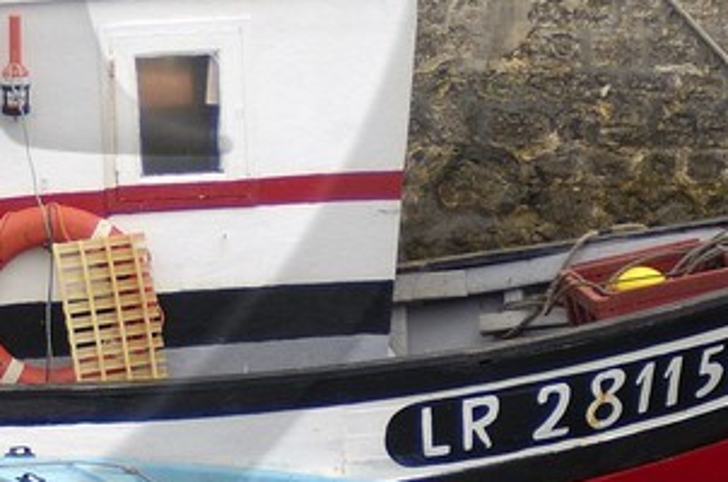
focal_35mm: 445
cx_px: -463
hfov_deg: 4.6
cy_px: -236
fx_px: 8980
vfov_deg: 3.1
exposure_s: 1/80
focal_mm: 56
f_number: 2.8
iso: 100
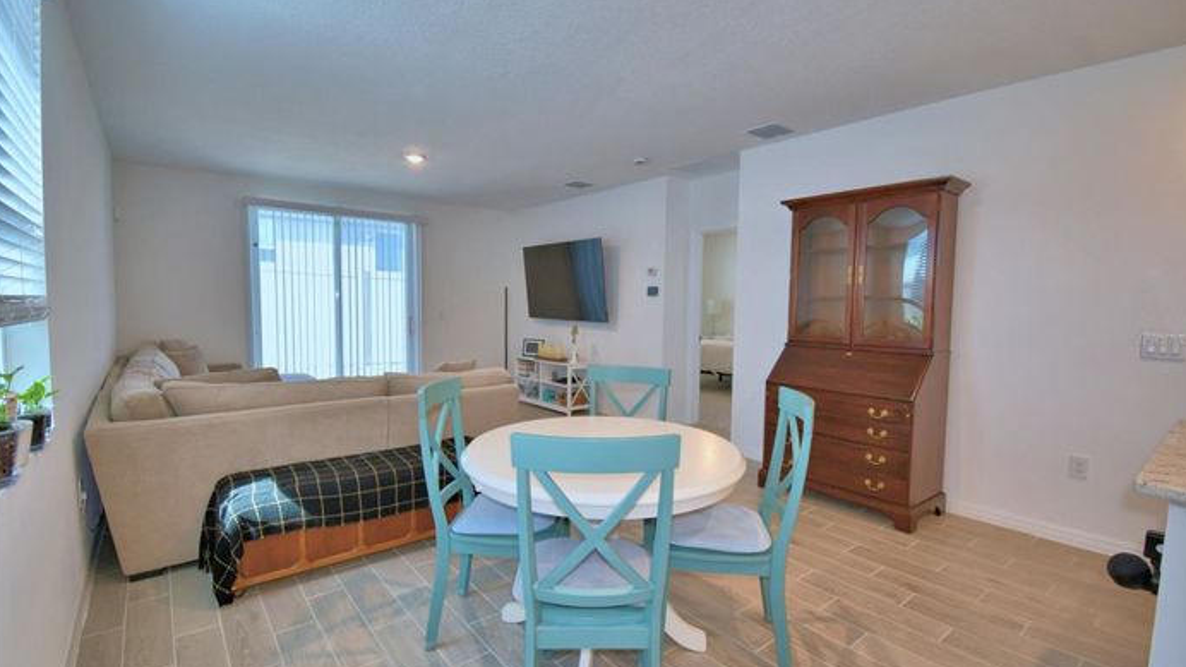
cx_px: 594
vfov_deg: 67.1
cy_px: 339
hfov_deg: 99.4
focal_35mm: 16
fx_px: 503
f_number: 4.5
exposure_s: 1/40
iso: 200
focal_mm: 10
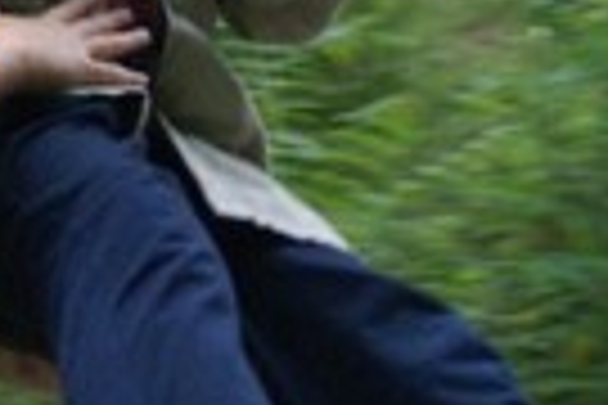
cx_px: 86
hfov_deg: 5.3
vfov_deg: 3.5
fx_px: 6592
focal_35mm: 390
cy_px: 27
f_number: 5.6
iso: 800
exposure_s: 1/80
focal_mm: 55
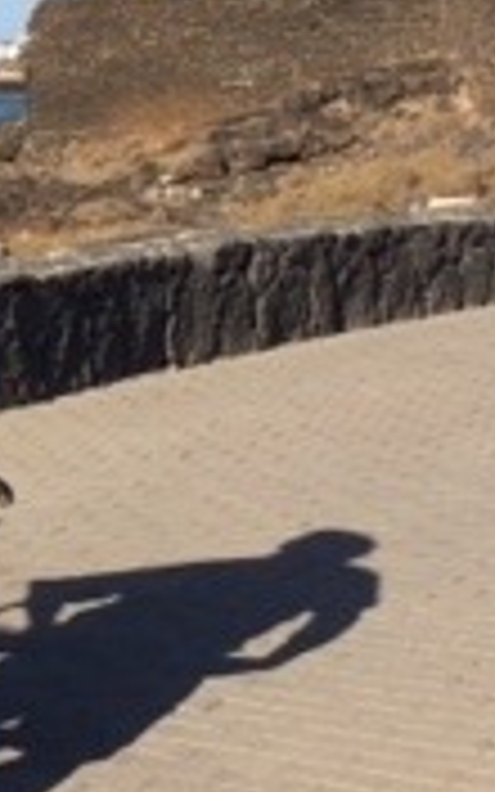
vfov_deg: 18.2
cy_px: 50
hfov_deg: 10.5
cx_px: -572
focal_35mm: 112
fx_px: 2417
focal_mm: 4.15
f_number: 2.2
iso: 32
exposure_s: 1/2564
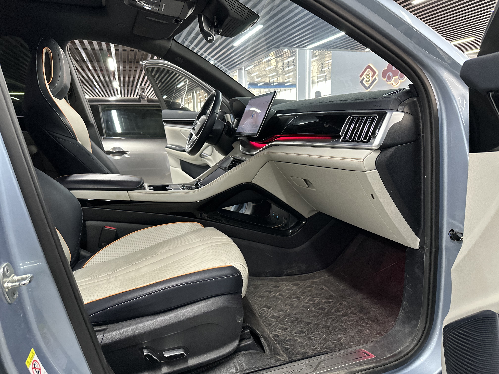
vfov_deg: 56.8
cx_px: 250
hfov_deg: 71.6
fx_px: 346
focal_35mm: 24
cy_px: 187
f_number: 1.78
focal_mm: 6.86
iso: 640
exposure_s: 1/60
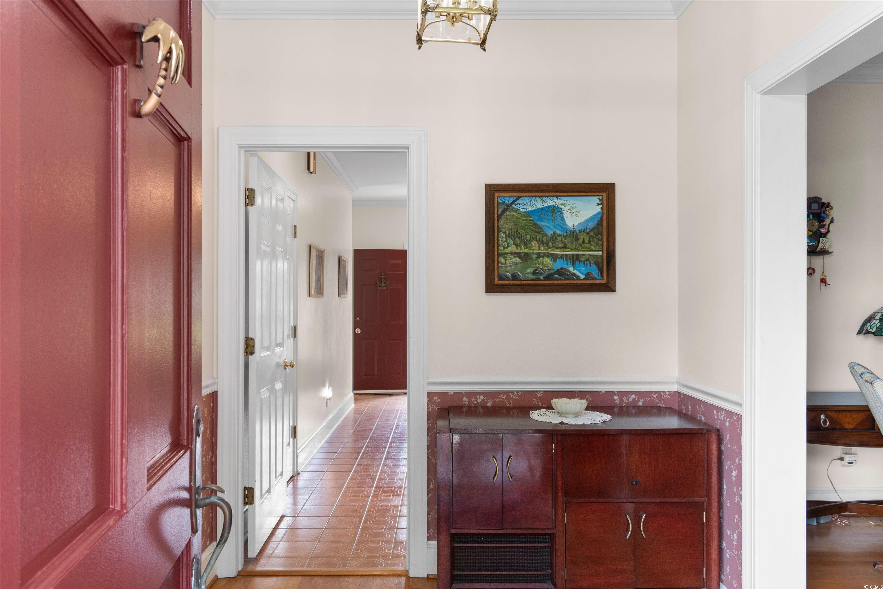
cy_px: 294
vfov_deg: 47.9
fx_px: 662
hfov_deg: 67.4
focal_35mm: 27
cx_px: 442
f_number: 5.3
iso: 100
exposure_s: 2
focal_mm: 18
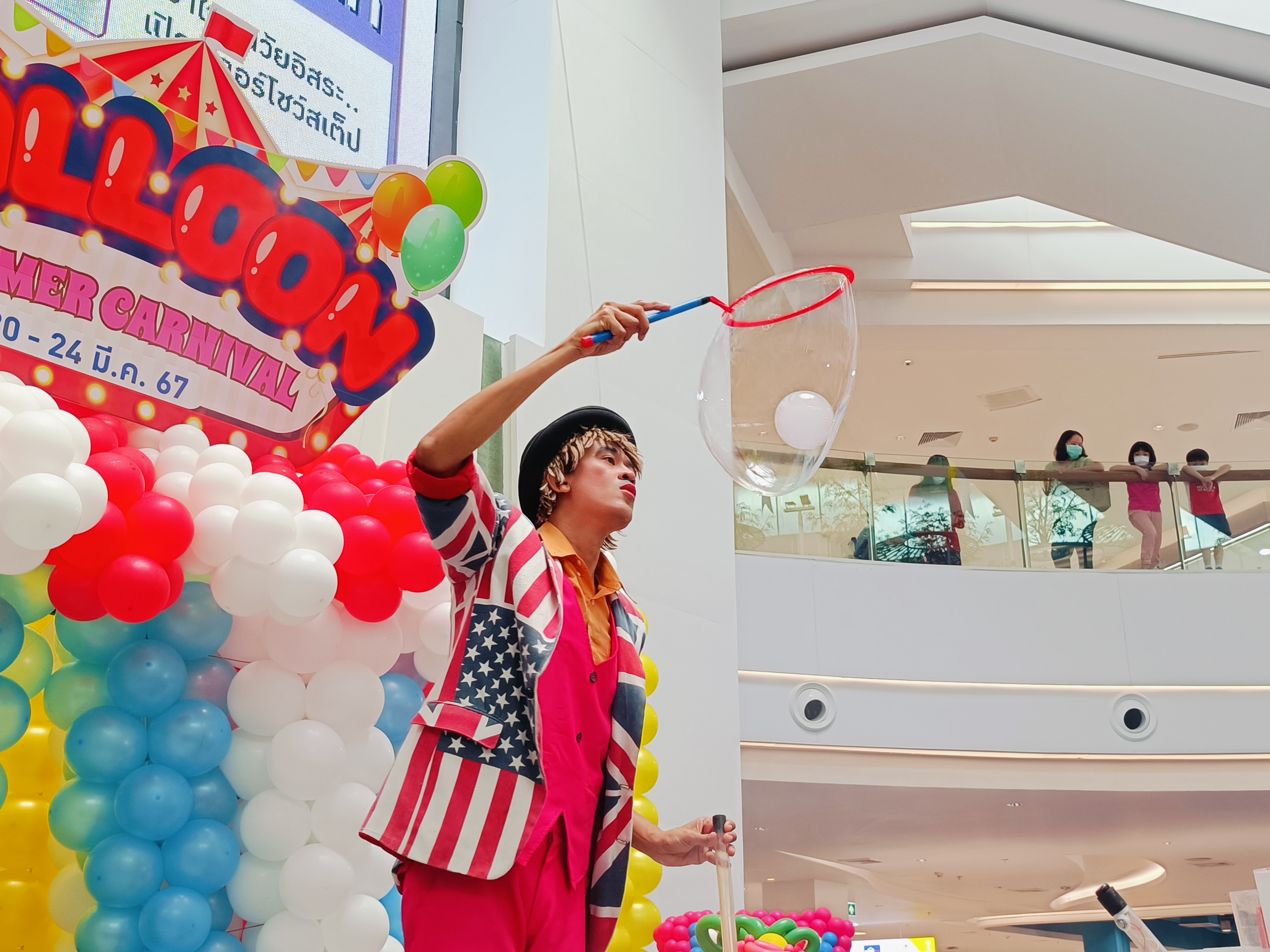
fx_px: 1468
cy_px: 476
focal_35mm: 40
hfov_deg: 46.8
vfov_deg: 36.0
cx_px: 635
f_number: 1.7
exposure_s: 1/50
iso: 212
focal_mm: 4.7
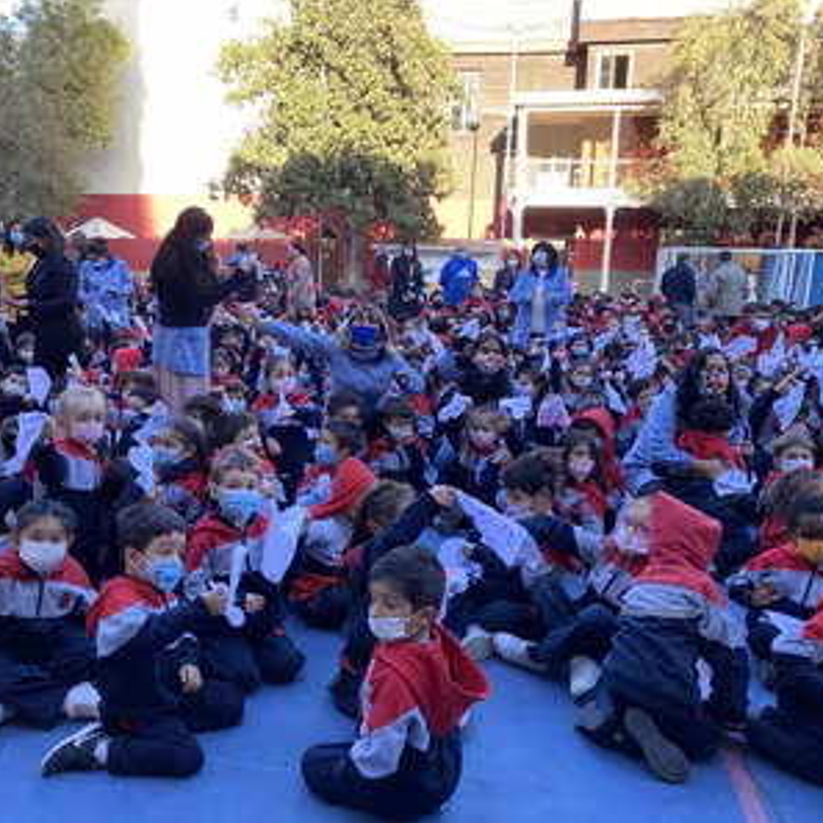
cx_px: 352
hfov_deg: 52.3
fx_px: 834
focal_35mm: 31
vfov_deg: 52.5
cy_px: 410
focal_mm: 4.25
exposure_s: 1/122
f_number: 1.8
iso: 50
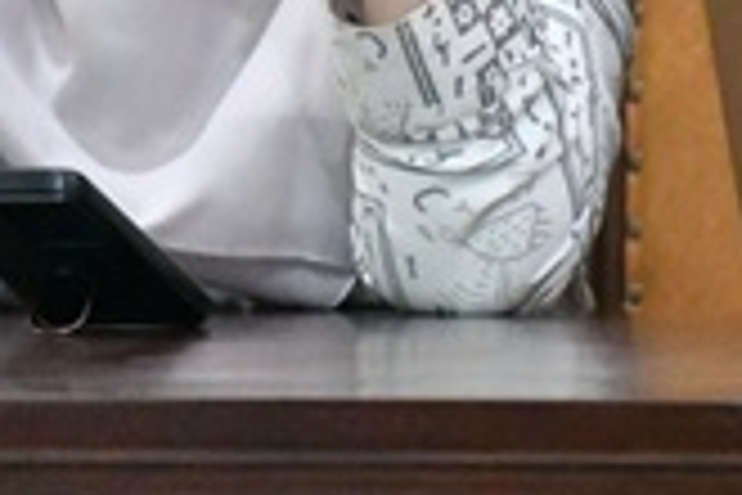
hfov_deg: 2.9
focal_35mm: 708
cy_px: -83
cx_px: 346
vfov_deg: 1.9
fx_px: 14592
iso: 20000
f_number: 5.6
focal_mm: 140
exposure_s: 1/100
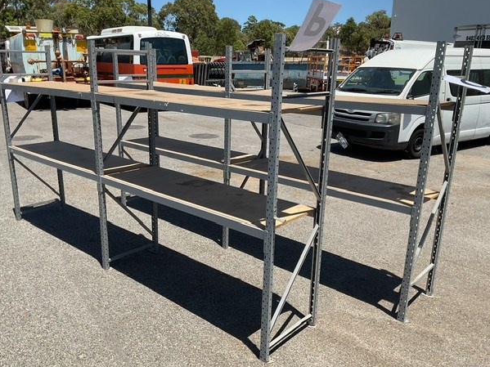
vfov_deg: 45.4
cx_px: 234
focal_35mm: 31
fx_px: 439
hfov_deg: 58.3
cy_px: 190
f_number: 1.8
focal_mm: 3
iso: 16
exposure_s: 1/1912
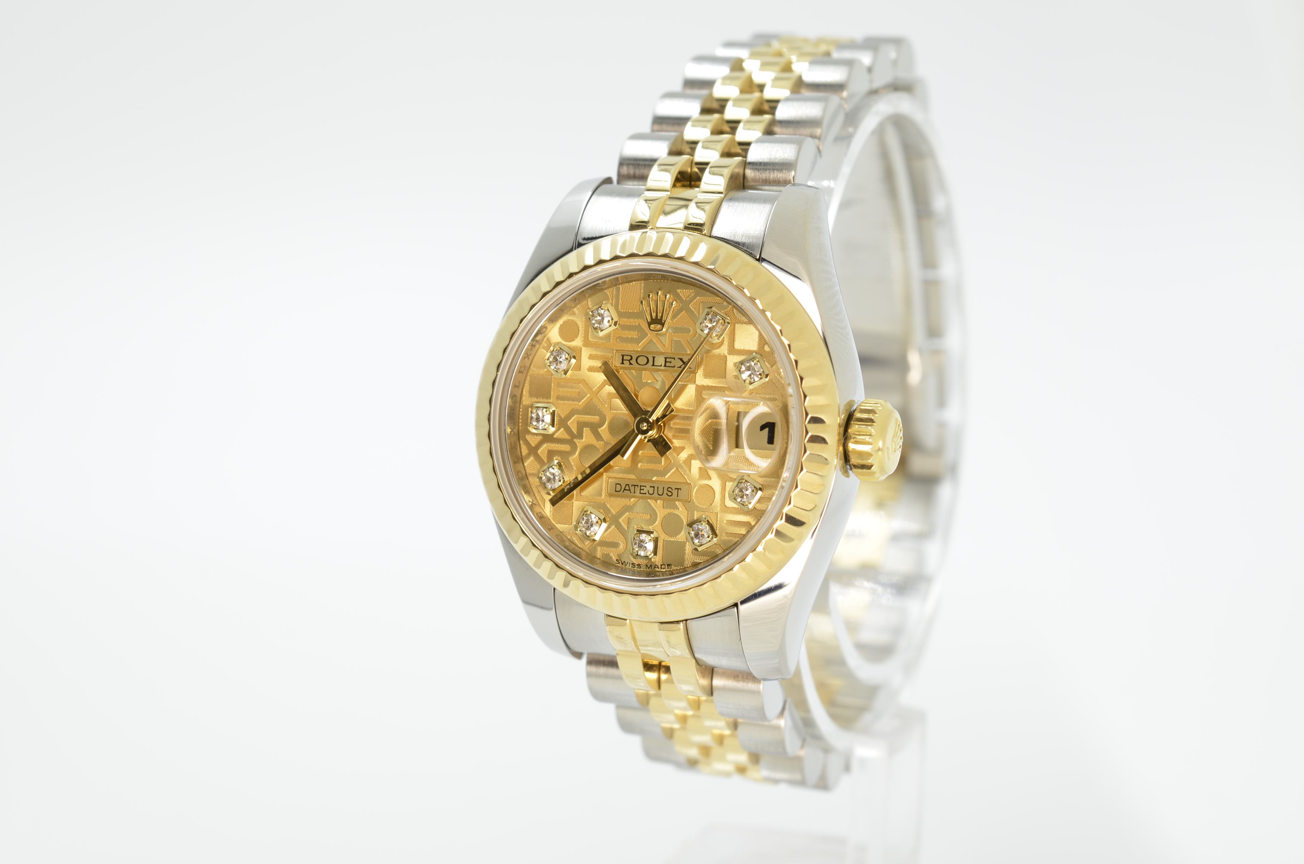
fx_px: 2169
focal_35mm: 60
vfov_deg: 22.5
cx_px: 652
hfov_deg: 33.5
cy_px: 432
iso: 160
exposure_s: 1/20
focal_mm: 40
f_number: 13
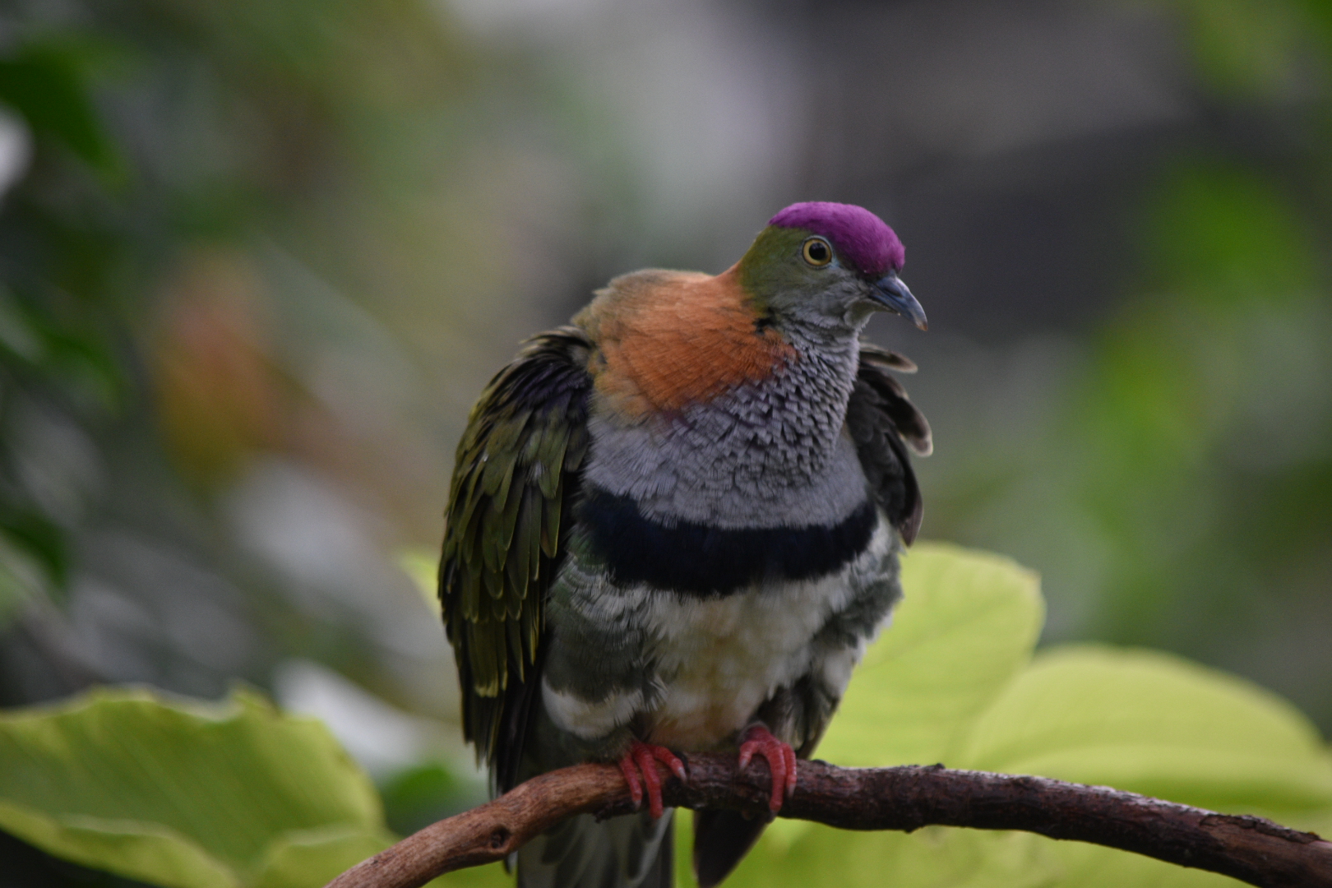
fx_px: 11099
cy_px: 444
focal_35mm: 300
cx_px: 666
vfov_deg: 4.6
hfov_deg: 6.9
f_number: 5
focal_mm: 200
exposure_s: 1/160
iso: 800
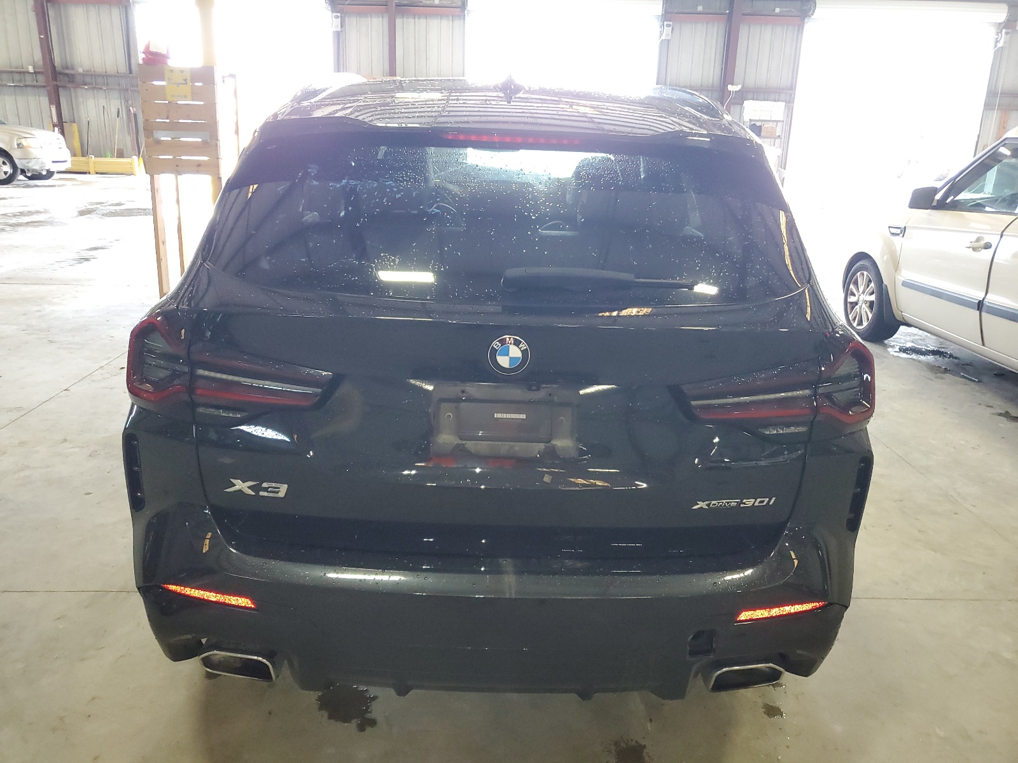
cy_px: 382
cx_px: 509
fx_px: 765
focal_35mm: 26
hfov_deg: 67.3
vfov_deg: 53.1
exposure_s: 1/60.2
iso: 318
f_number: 1.5
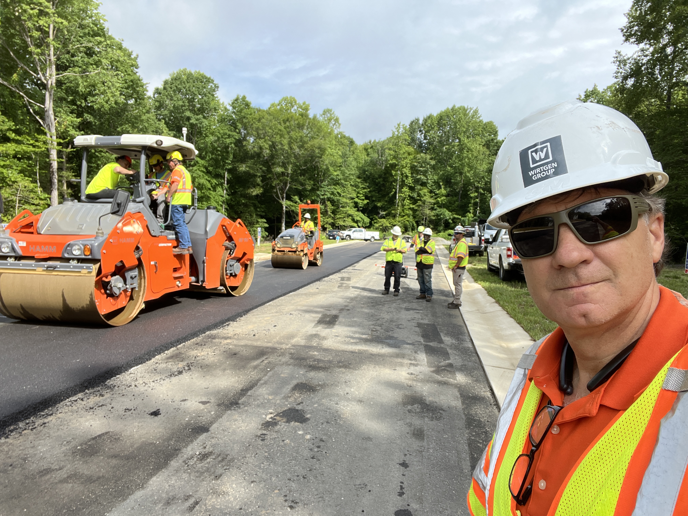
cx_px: 344
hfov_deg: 73.9
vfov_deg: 58.9
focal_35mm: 23
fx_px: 457
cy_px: 258
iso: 32
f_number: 2.2
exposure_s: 1/546
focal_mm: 2.71
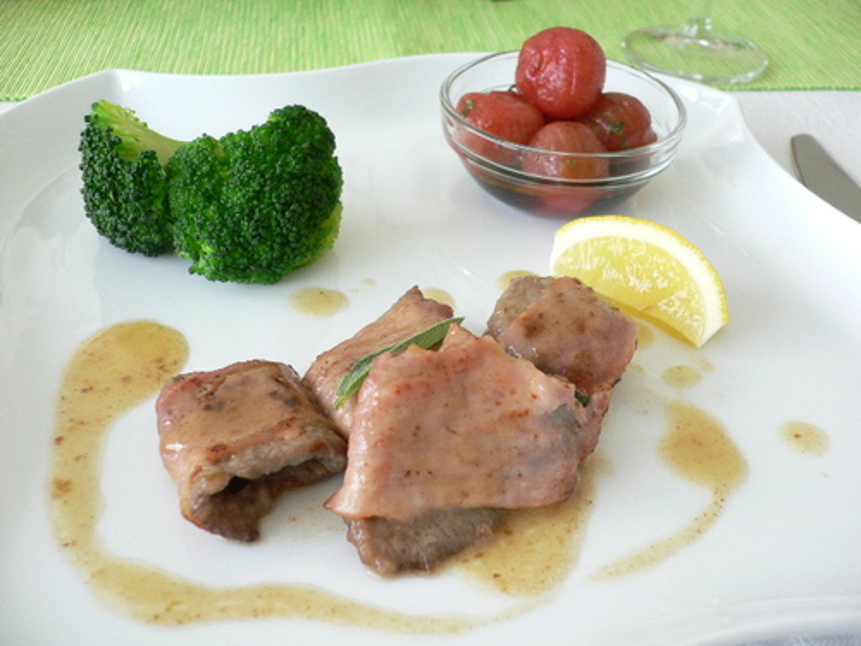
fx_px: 871
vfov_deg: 40.7
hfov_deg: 52.6
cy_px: 323
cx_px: 430
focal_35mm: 35
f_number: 2.8
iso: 100
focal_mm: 5.8
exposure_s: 1/50
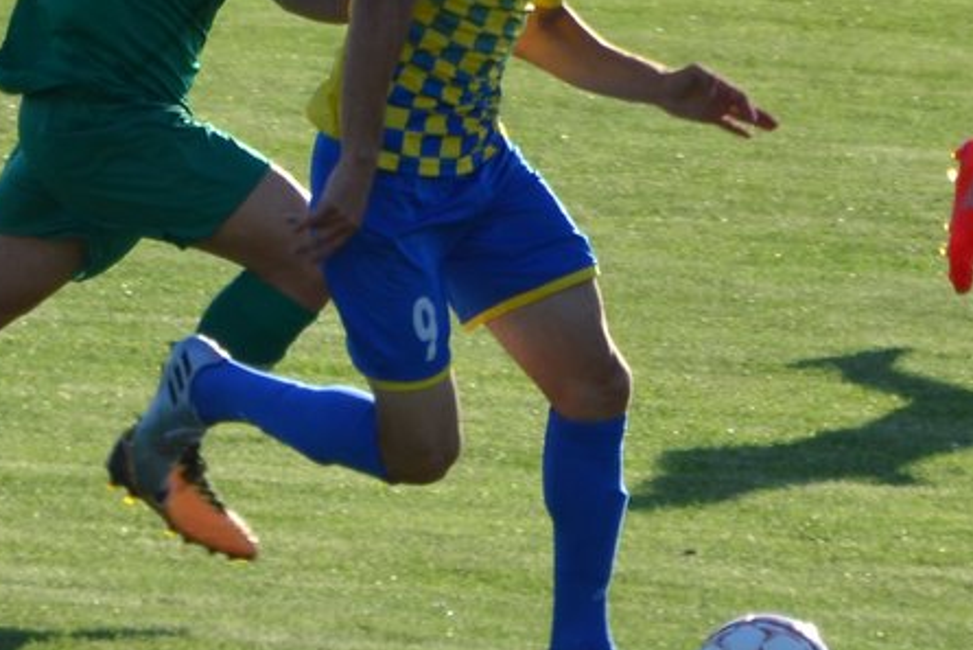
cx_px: 391
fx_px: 24629
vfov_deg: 1.5
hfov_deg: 2.3
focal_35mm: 911
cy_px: 194
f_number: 5.6
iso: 250
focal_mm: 300
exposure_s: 1/800
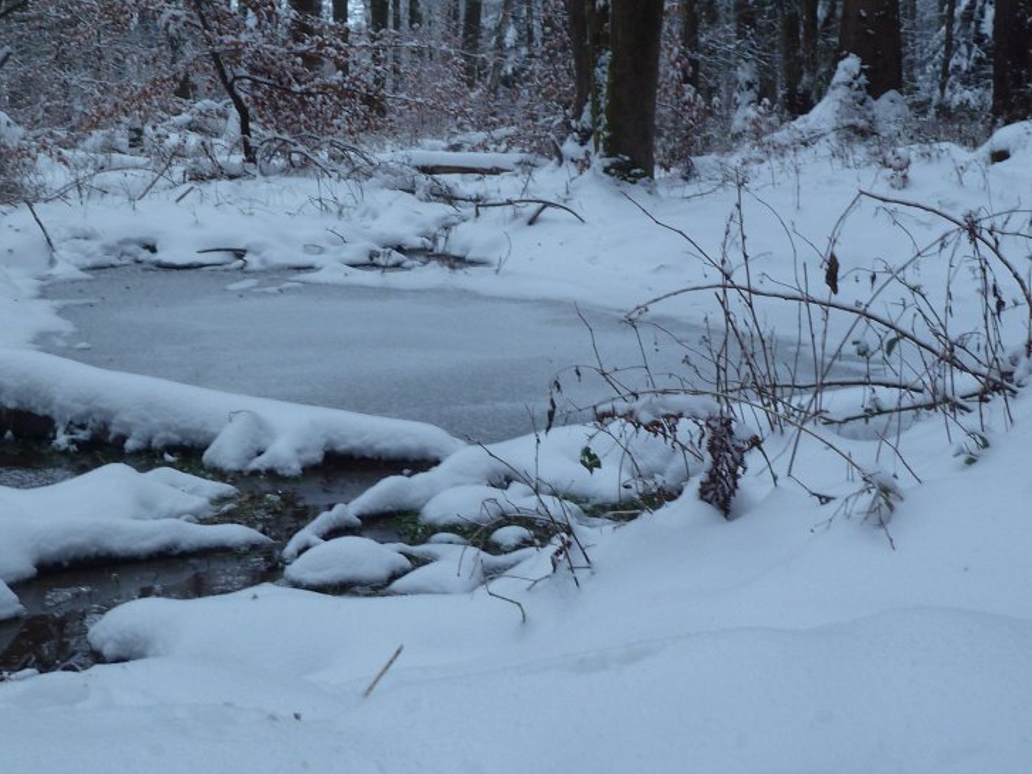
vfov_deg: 23.6
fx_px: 1848
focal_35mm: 62
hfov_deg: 31.2
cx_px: 485
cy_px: 284
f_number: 3.7
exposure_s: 1/30
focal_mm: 7.3
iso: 125
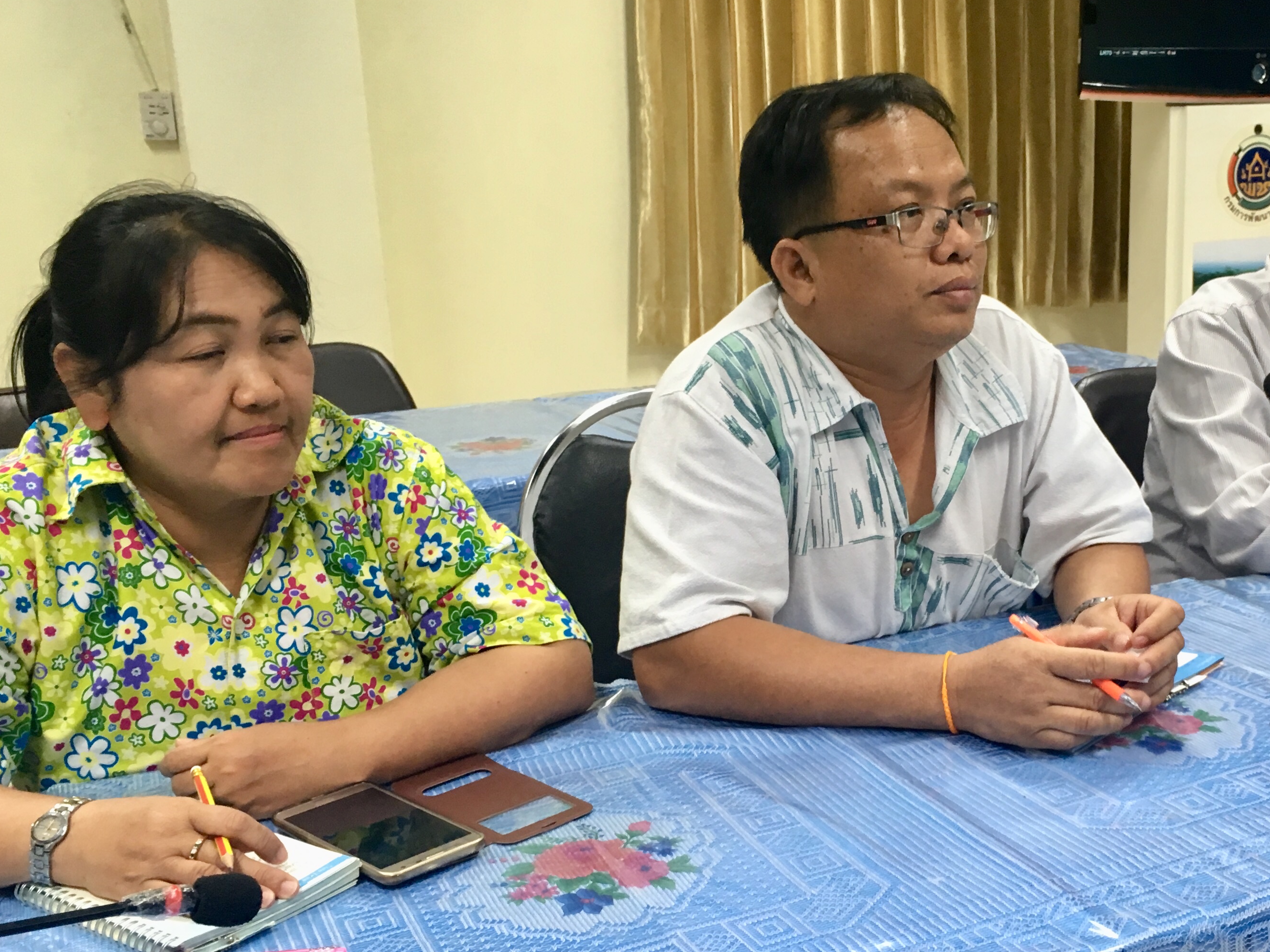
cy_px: 555
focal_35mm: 44
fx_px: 1614
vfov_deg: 32.8
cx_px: 907
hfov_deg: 42.0
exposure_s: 1/33
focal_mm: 4.15
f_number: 2.2
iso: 100
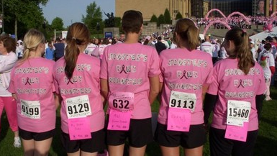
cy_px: 91
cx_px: 138
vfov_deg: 28.3
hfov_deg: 48.3
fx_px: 309
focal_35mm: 42
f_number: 6.6
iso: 100
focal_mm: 6.3
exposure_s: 1/500
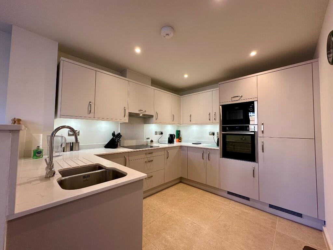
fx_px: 135
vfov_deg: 85.7
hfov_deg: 102.1
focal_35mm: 14
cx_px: 166
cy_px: 125
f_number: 2.2
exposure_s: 1/100
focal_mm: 2.22
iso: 160
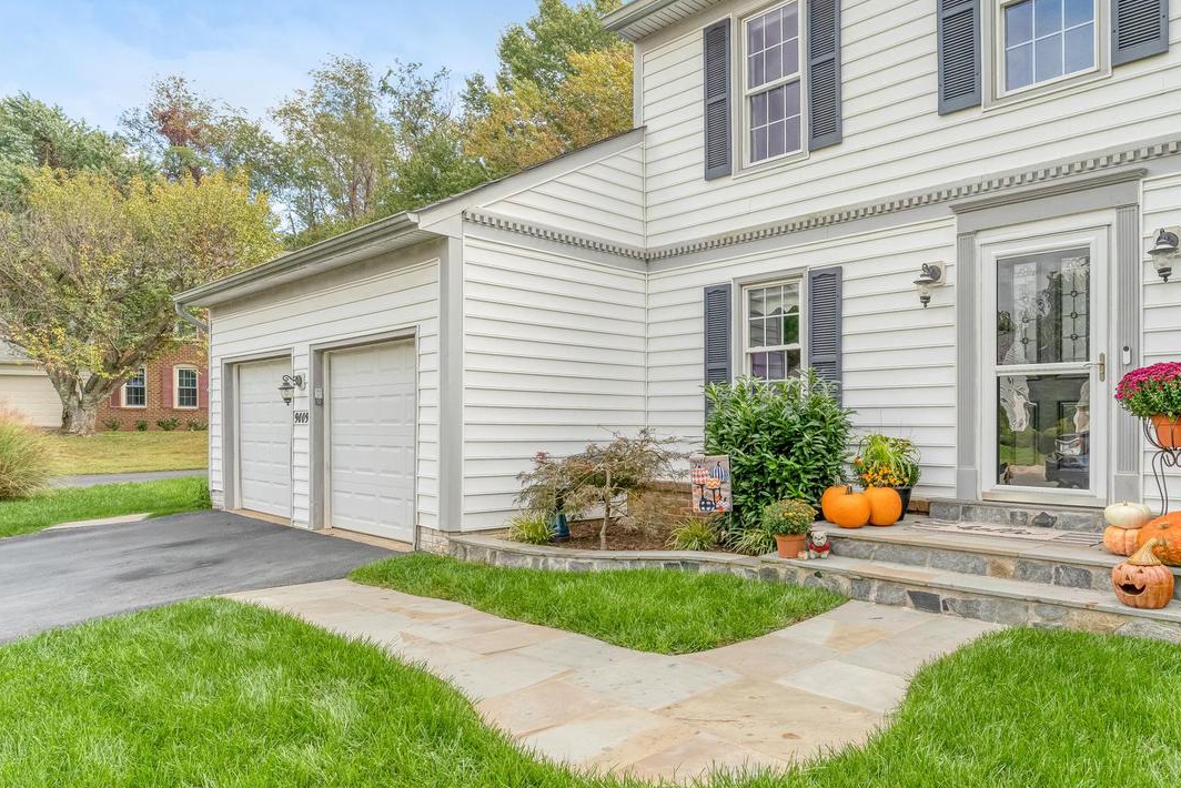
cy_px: 400
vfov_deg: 55.1
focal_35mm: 23
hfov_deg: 74.8
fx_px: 755
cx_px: 734
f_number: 8
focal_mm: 17
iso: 1250
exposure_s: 1/500
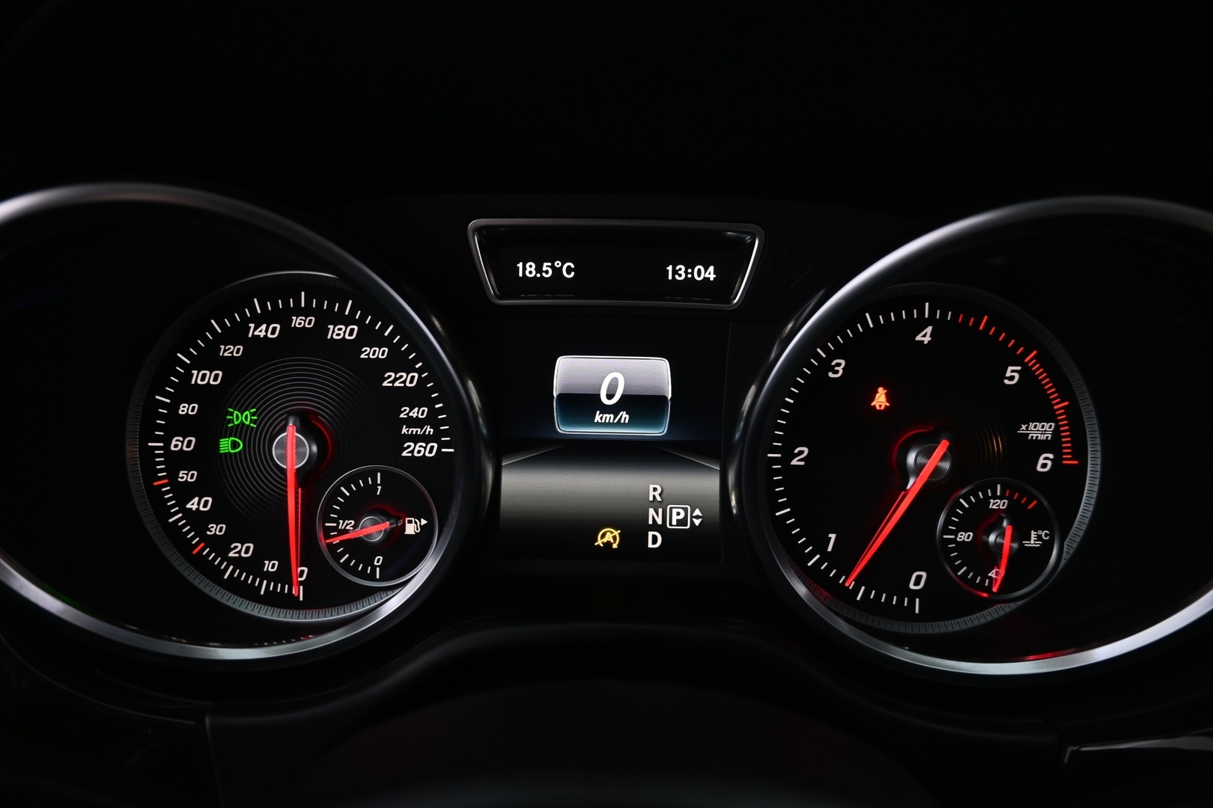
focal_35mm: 24
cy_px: 404
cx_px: 606
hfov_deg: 73.7
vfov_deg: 53.1
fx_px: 809
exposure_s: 1/25
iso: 800
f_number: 3.5
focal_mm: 16
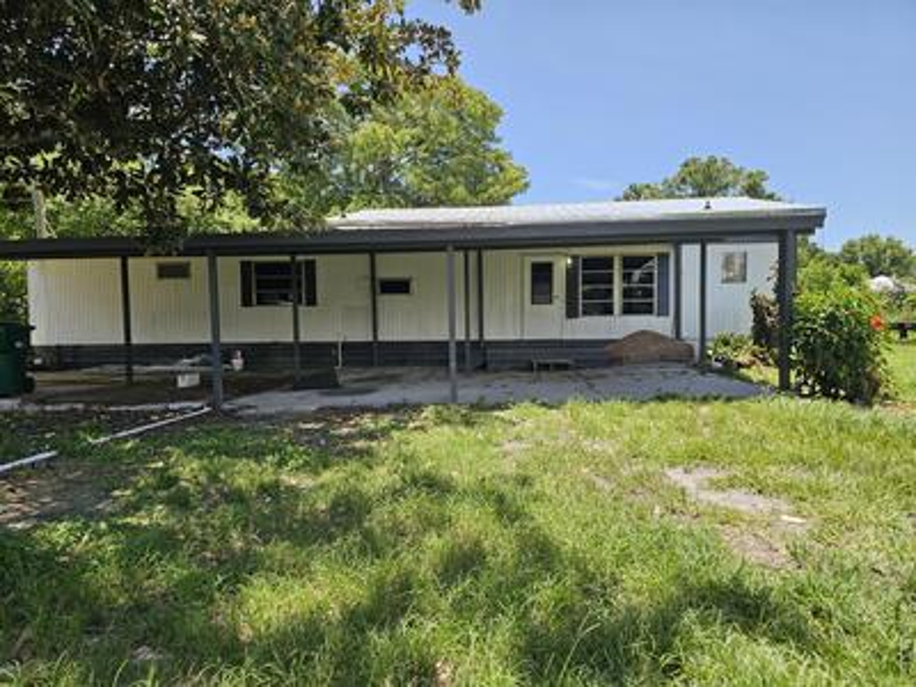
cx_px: 458
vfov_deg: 58.9
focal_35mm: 23
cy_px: 344
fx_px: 609
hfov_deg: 73.9
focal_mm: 6.3
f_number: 1.7
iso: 10
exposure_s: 1/363
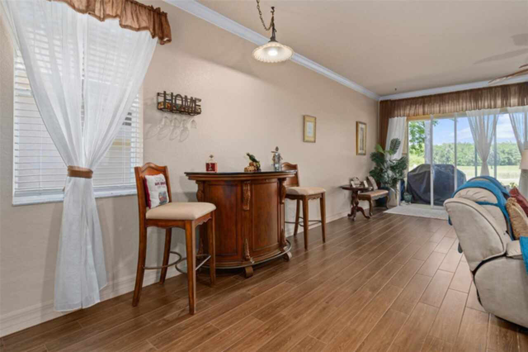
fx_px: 249
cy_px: 176
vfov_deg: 70.4
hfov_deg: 93.3
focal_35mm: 17
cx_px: 264
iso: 320
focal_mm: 17
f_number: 8
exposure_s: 1/1.67
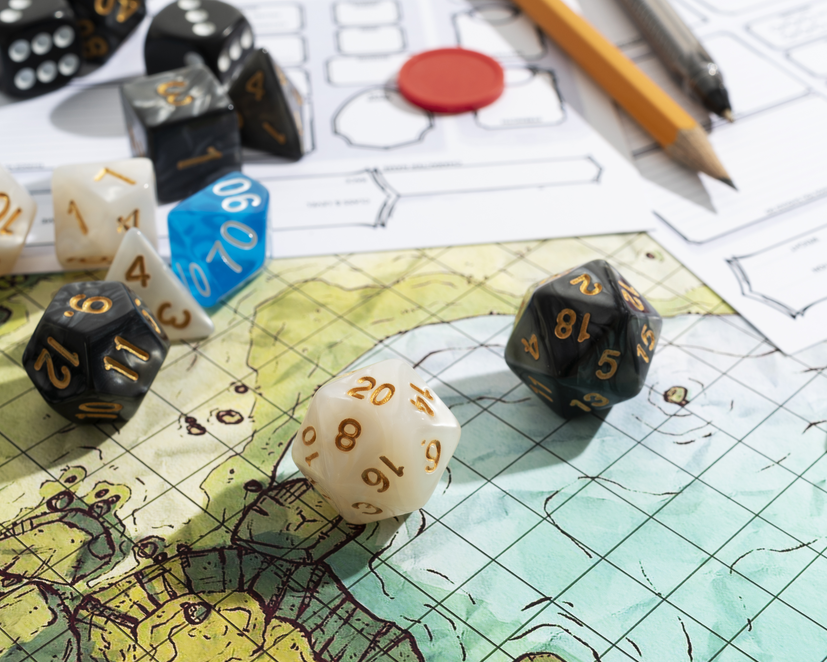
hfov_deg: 31.4
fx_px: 1469
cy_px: 332
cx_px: 483
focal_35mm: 60
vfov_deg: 25.4
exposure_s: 1/100
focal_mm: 35
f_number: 10
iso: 125
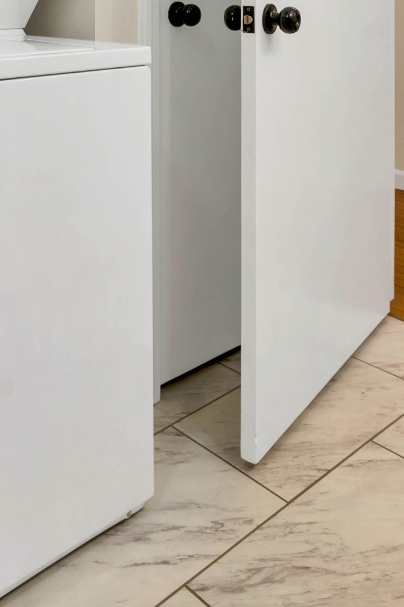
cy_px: -15
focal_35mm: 40
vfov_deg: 41.4
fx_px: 674
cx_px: 41
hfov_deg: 31.8
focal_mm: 18
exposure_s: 1/20
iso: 400
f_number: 8
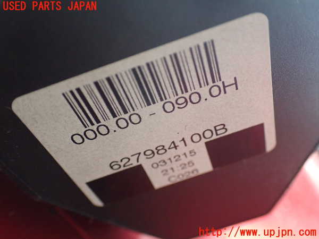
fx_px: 350
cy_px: 120
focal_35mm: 38
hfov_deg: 49.0
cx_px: 160
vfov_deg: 37.7
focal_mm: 6.83
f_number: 2.7
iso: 1000
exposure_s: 1/40
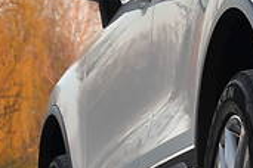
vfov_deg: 3.8
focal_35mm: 364
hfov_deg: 5.5
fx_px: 2558
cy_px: 9
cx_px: 534
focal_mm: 52
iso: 250
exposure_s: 1/125
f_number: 5.6
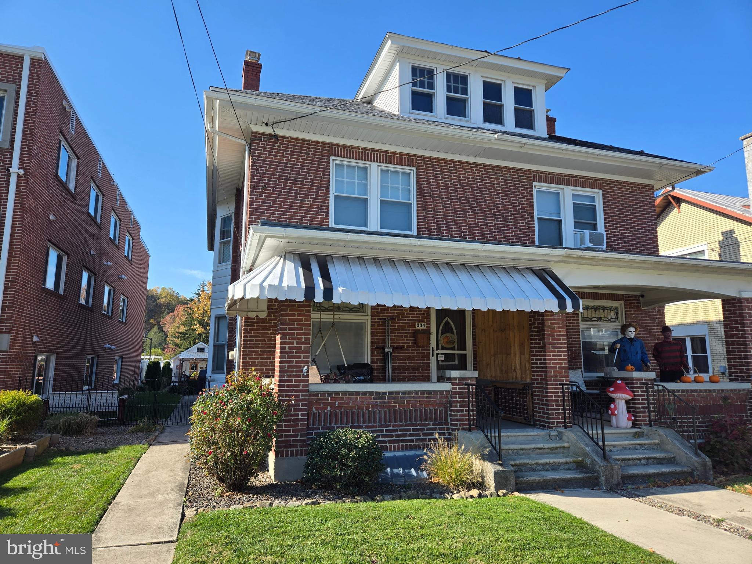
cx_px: 376
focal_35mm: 23
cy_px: 282
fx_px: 500
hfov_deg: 73.9
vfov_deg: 58.9
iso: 25
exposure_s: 1/1064
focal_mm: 5.4
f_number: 1.8
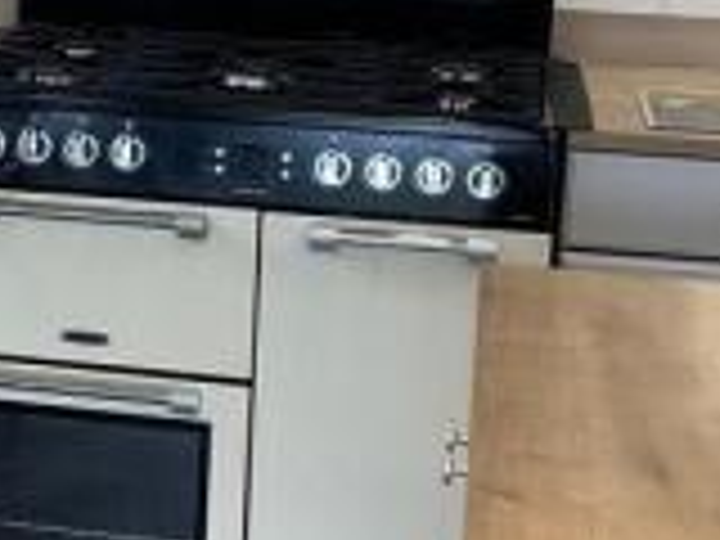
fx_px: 2205
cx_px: -92
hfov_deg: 17.8
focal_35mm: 106
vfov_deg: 13.9
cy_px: 142
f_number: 1.8
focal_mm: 3
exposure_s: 1/100
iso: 50
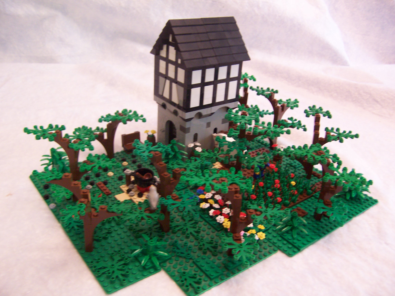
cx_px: 198
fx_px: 377
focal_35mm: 33
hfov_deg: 55.4
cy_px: 148
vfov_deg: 42.9
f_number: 2.8
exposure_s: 1/8
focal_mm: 5.5
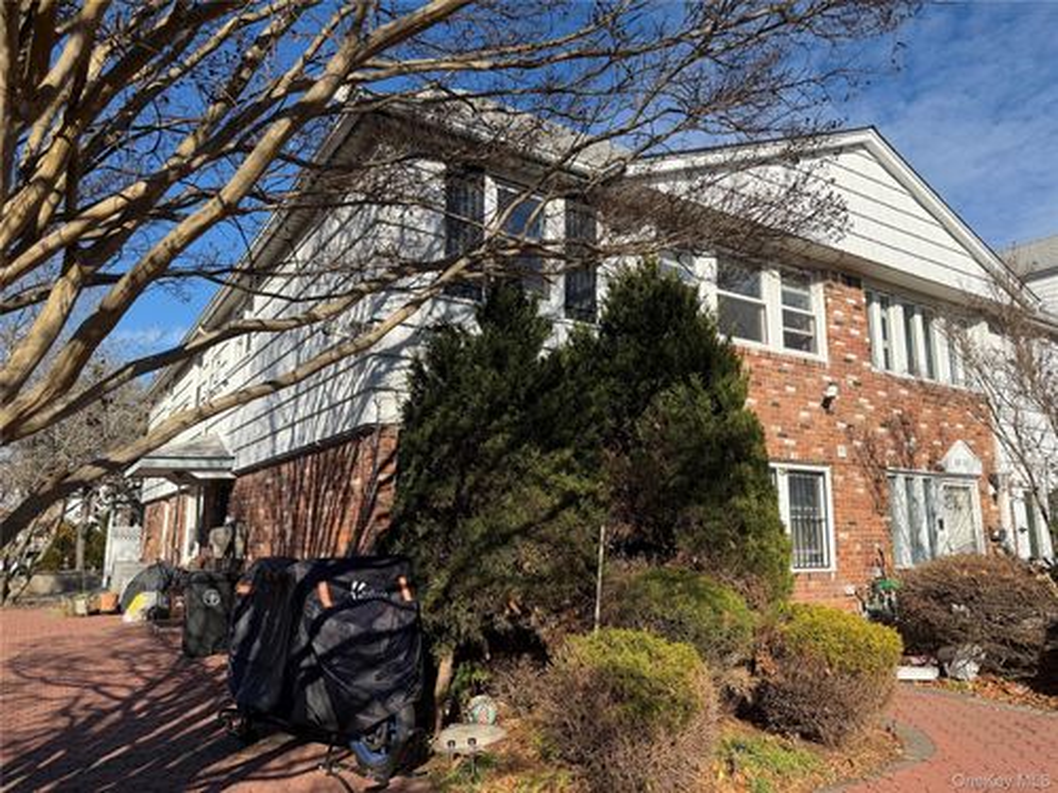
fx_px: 734
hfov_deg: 71.6
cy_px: 396
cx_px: 529
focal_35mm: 24
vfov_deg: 56.8
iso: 100
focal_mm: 6.76
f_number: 1.78
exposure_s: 1/4405
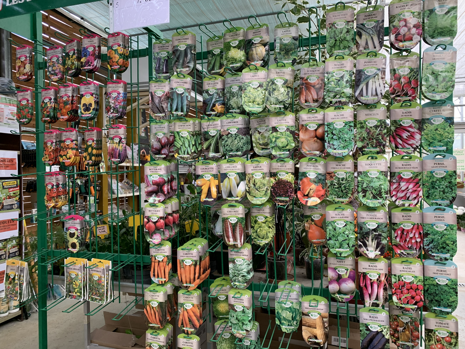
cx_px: 232
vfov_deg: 53.1
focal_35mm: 26
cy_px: 174
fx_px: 349
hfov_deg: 67.3
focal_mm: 4.25
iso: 100
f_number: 1.8
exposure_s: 1/90
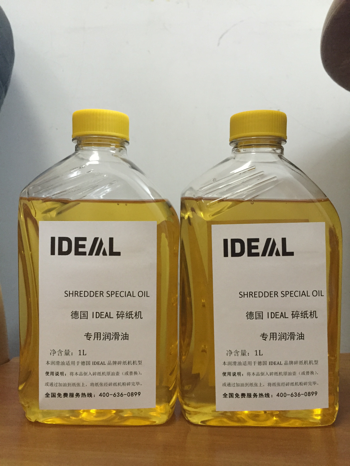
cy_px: 233
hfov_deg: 48.2
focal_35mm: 29
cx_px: 175
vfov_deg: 61.7
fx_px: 391
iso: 250
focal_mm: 4.15
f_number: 2.2
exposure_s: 1/20
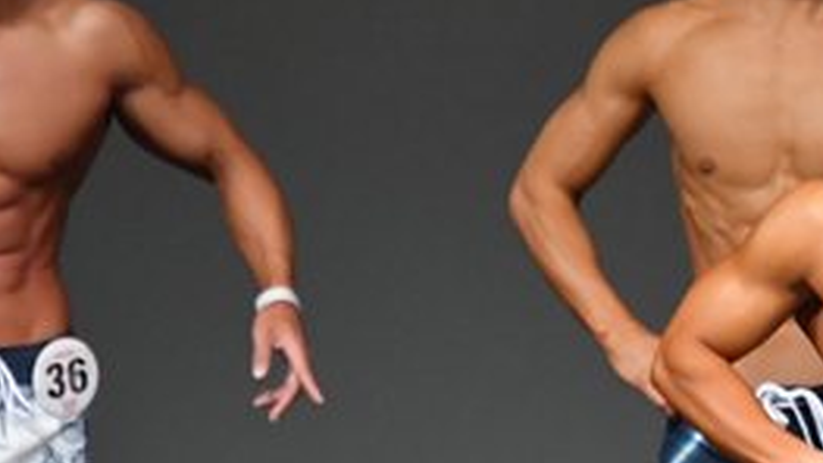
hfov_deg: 1.9
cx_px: 1181
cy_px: 576
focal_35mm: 1157
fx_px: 25251
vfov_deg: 1.1
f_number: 5.6
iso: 4000
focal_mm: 250
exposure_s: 1/400
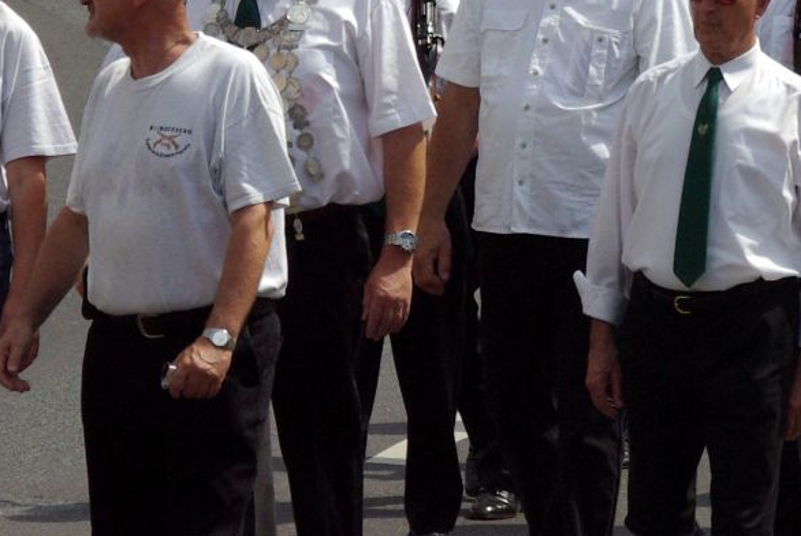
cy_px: -40
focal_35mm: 472
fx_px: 10512
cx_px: 719
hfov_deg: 4.4
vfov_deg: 2.9
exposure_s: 1/1500
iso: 400
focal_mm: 90
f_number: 8
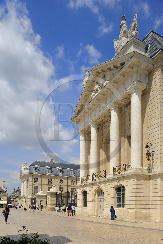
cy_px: 122
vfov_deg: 73.7
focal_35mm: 24
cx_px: 82
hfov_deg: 53.1
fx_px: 163
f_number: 16
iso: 200
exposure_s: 1/160
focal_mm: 24
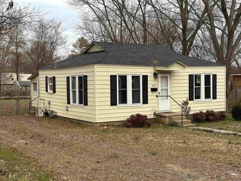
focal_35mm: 48
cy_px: 90
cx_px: 120
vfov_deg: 30.3
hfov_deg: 39.7
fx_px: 334
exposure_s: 1/154
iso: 50
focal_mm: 6.86
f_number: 1.78
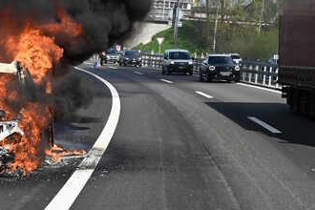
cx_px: 72
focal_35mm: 122
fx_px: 1066
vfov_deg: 11.2
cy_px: 127
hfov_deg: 16.7
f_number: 6.3
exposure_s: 1/500
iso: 100
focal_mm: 33.5
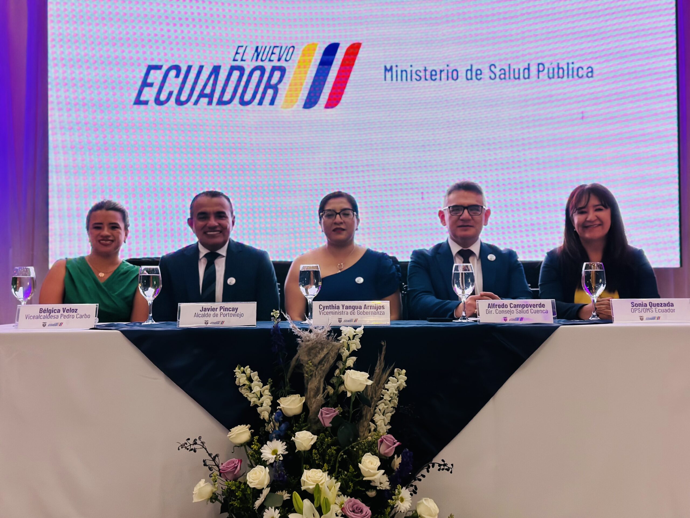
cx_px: 345
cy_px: 259
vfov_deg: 30.3
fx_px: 957
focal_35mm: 48
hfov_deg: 39.7
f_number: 1.78
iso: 80
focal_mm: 6.86
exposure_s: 1/458
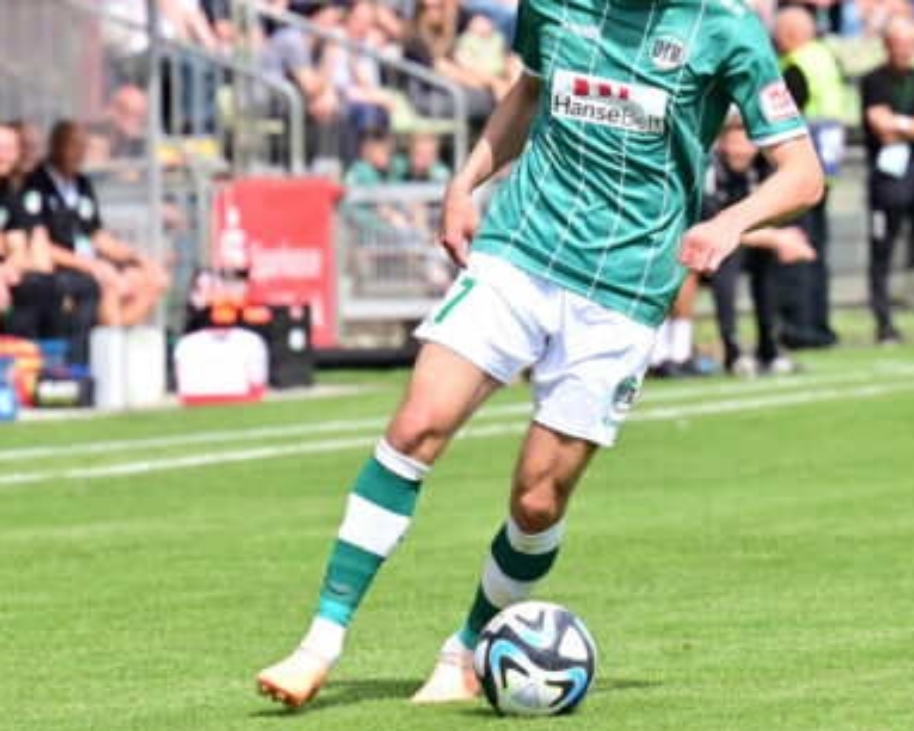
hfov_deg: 7.6
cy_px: 287
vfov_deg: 6.0
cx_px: 539
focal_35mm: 256
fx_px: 6921
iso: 400
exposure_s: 1/4000
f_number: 4
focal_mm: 150
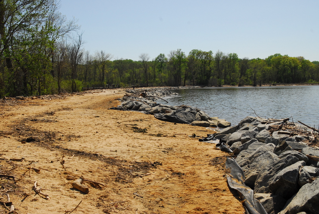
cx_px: 160
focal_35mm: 45
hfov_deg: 43.6
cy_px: 107
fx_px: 399
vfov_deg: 29.9
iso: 400
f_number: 11
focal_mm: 30
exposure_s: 1/640
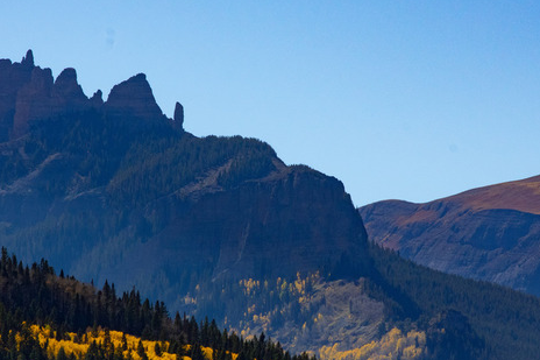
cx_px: 232
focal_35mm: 388
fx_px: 5818
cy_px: 164
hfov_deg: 5.3
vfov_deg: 3.5
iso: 400
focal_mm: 150
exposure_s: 1/400
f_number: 16
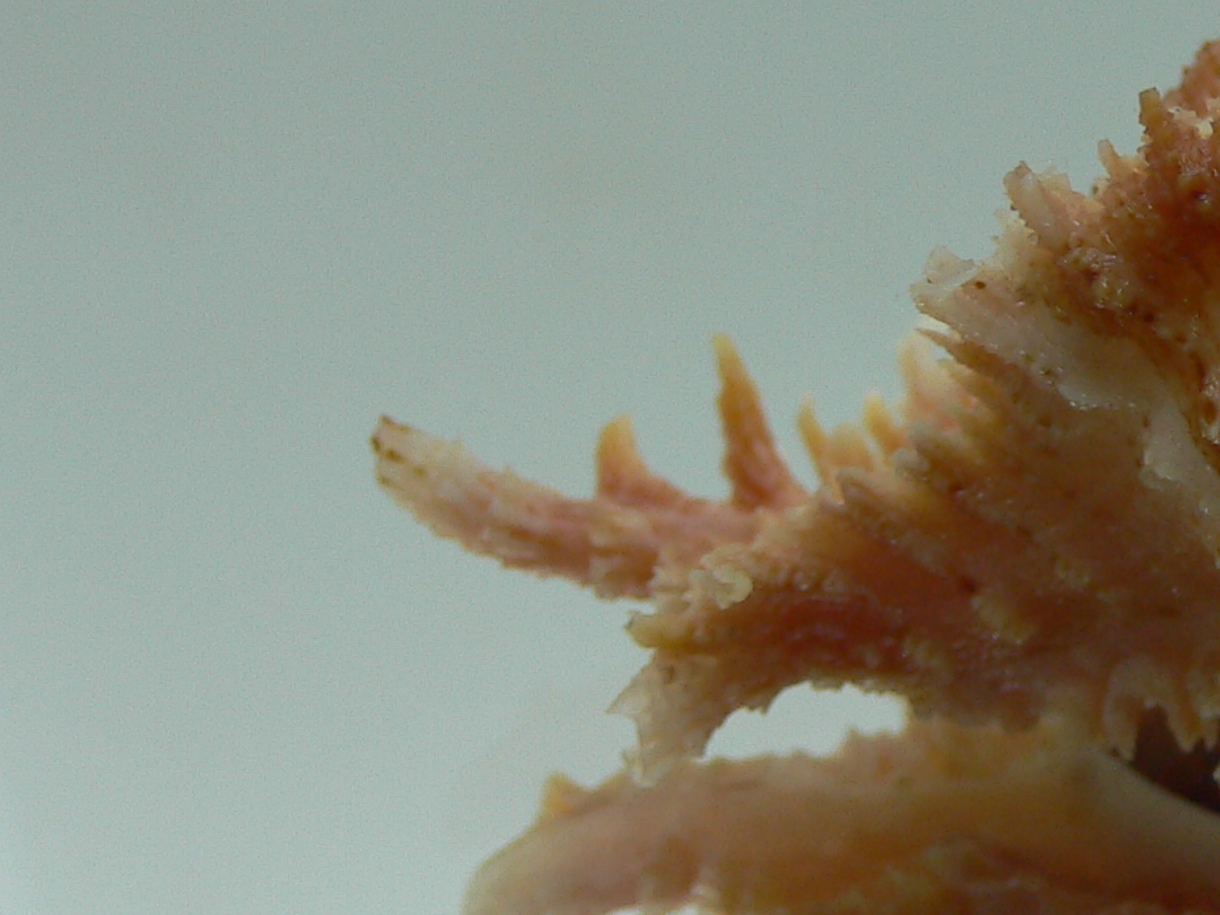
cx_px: 1296
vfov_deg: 19.4
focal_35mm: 76
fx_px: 2679
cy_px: 509
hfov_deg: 24.2
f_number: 2.8
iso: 80
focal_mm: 4.6
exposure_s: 1/80
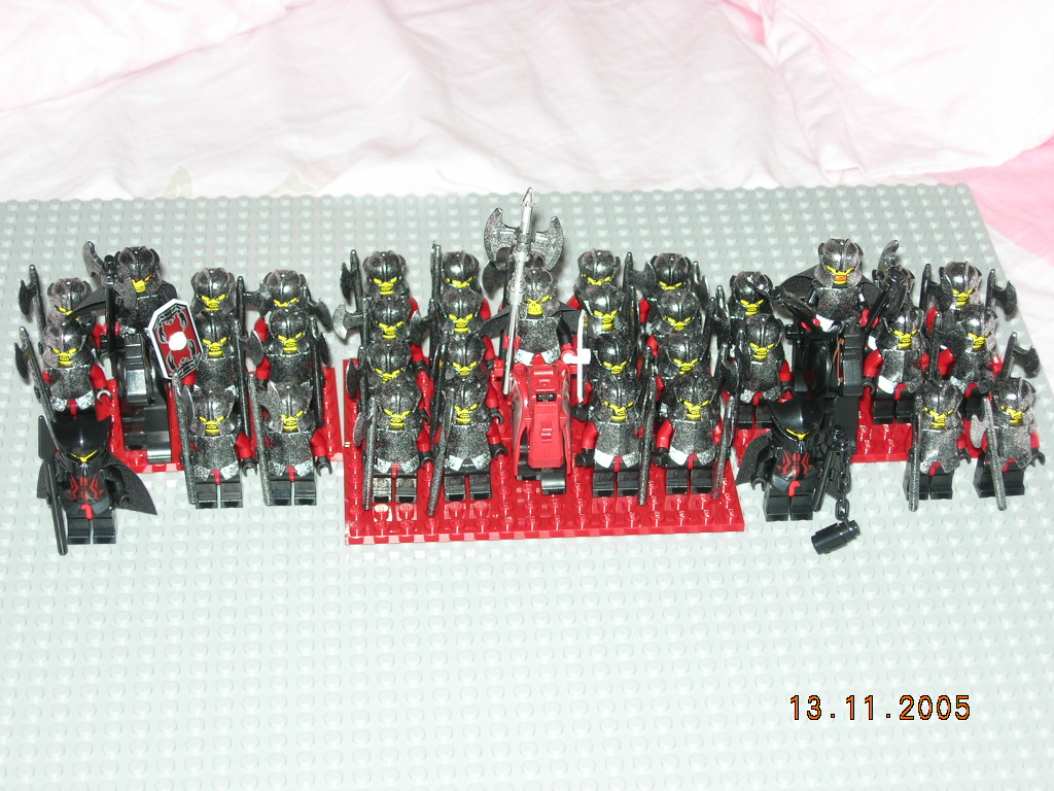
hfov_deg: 23.8
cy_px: 396
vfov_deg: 18.0
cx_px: 527
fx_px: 2497
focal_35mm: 82
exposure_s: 1/60.1
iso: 64
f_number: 4
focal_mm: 17
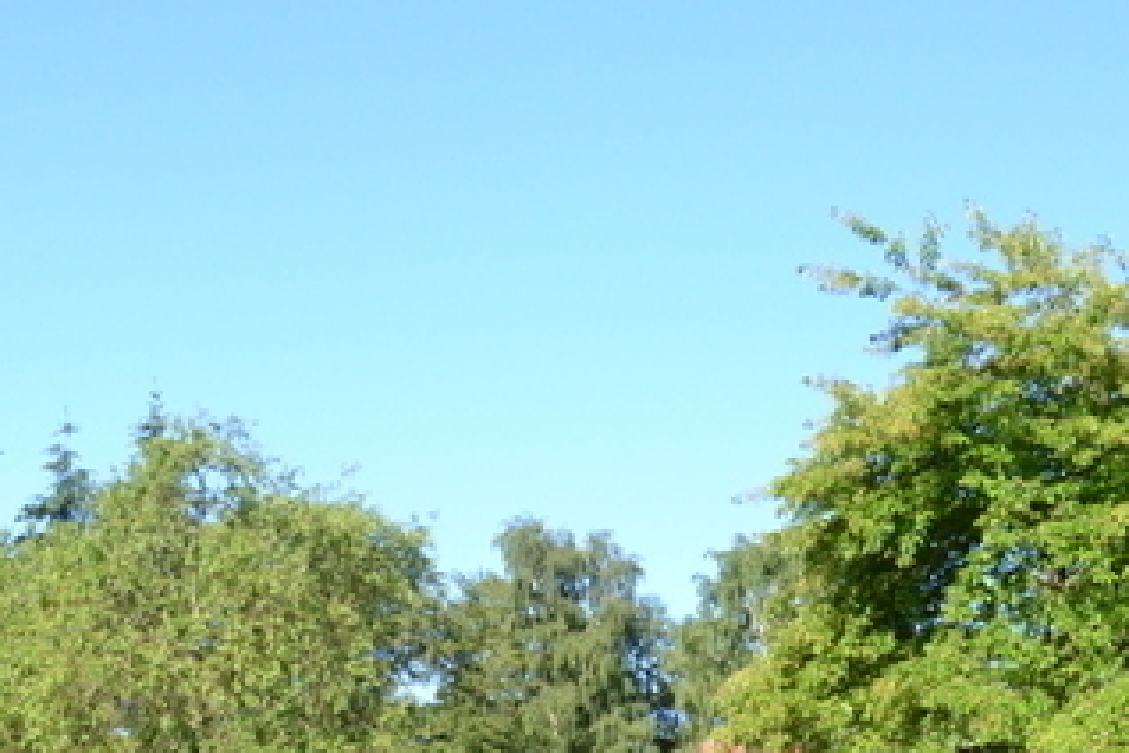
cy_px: 915
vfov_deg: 15.1
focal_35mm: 87
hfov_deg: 22.4
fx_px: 2728
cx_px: -14
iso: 400
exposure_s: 1/250
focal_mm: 18
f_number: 10
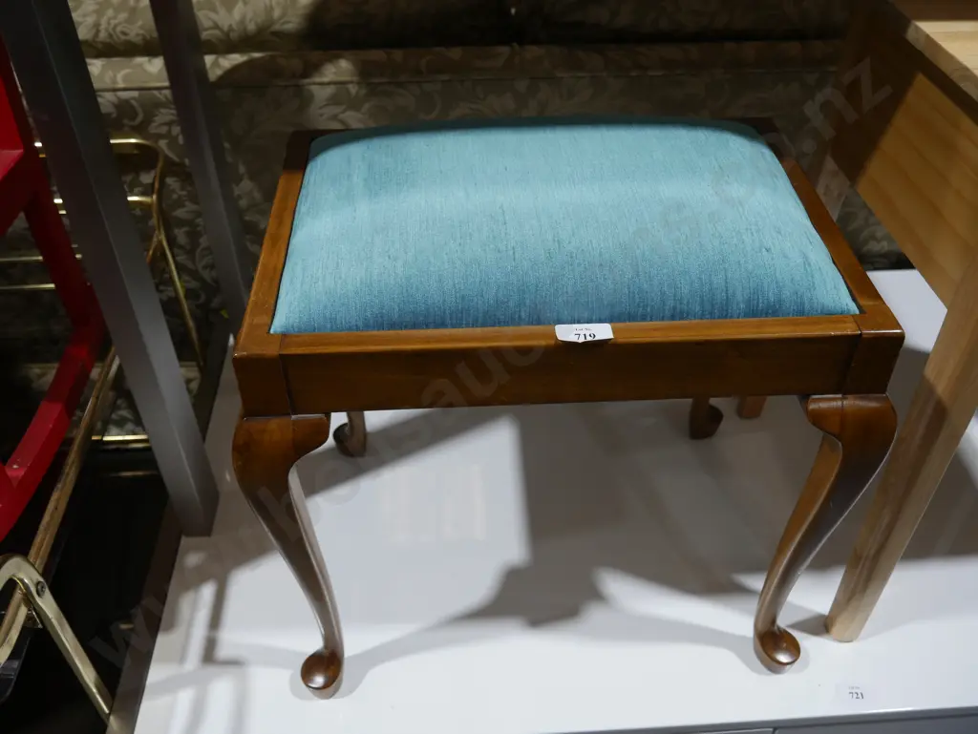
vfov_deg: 44.2
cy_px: 367
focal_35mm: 32
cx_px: 489
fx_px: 905
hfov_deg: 56.8
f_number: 3.6
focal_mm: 16
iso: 200
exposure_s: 1/80
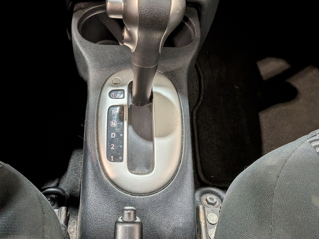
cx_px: 145
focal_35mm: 31
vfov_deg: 45.1
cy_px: 92
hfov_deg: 58.3
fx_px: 286
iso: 33
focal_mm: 4.53
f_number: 1.7
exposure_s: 1/100
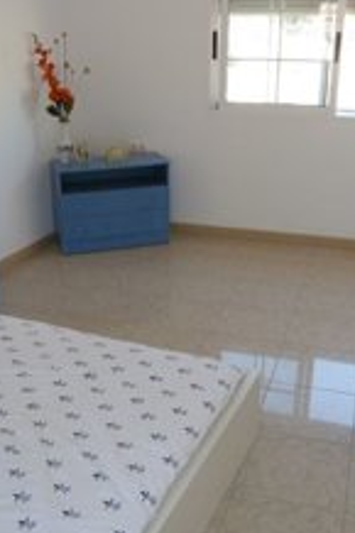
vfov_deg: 45.4
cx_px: 159
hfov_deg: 31.1
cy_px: 284
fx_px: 637
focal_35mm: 43
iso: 125
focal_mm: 4.1
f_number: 3.3
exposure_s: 1/30
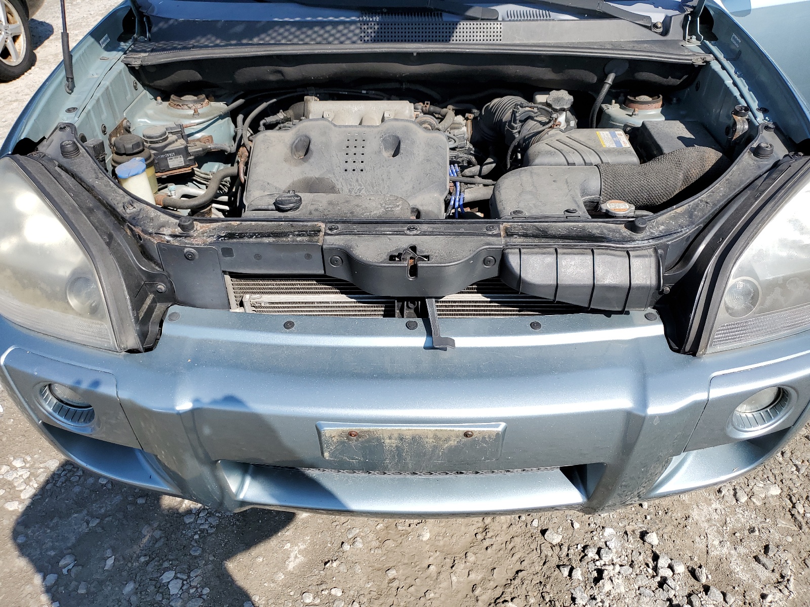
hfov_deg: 67.3
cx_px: 405
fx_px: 608
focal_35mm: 26
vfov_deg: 53.1
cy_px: 304
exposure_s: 1/2500
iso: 50
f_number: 1.5
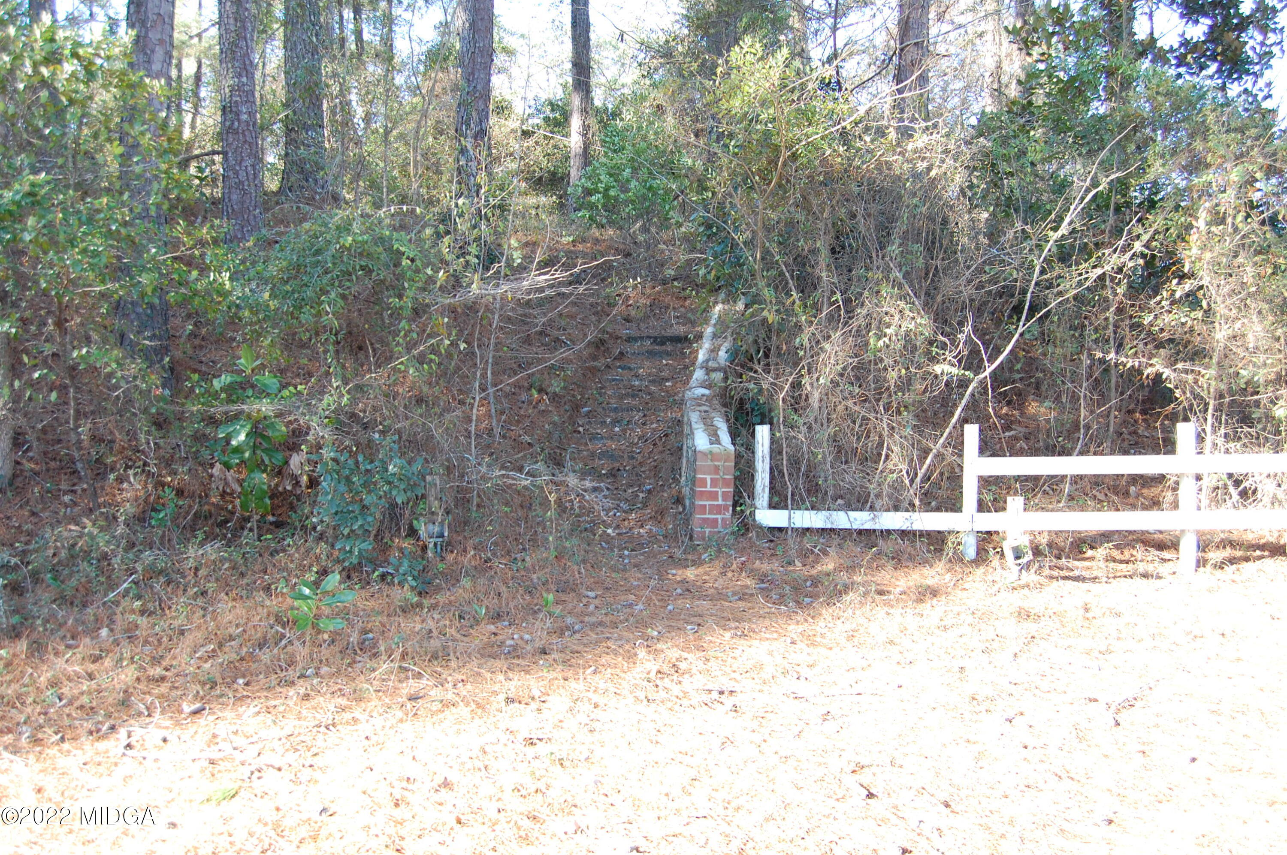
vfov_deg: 43.5
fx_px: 1071
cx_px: 644
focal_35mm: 30
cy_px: 428
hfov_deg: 62.0
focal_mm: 20
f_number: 5
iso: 400
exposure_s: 1/100
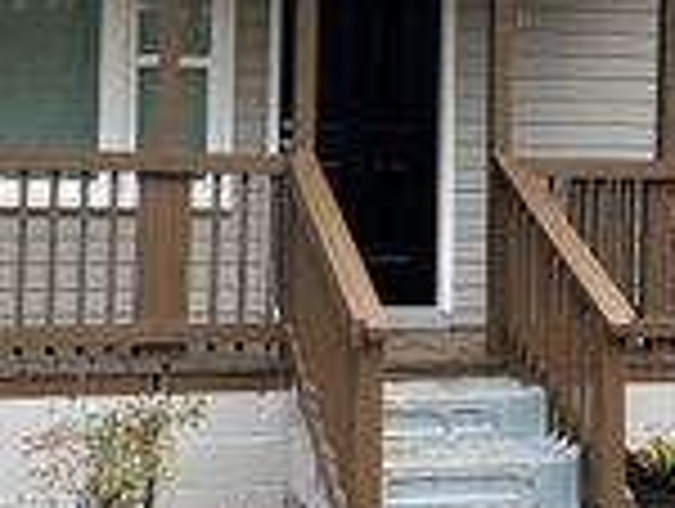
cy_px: 79
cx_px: 405
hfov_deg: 24.3
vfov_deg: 18.3
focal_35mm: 80
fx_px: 1562
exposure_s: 1/634
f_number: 1.78
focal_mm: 6.86
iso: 80
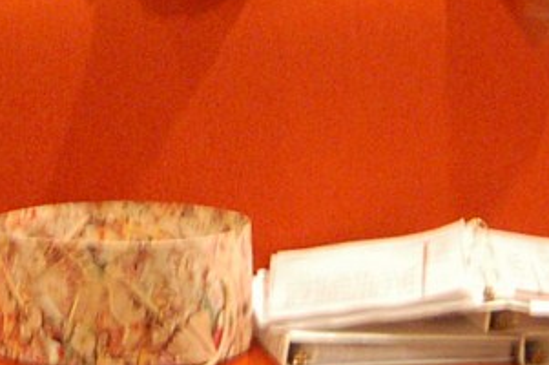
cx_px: -131
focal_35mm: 207
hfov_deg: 9.8
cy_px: -206
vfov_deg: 6.5
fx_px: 3153
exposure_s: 1/6
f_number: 4.2
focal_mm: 26
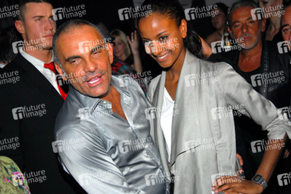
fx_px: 384
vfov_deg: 28.4
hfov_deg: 41.5
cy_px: 95
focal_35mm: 48
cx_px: 143
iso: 400
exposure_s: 1/100
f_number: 3.5
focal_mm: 31
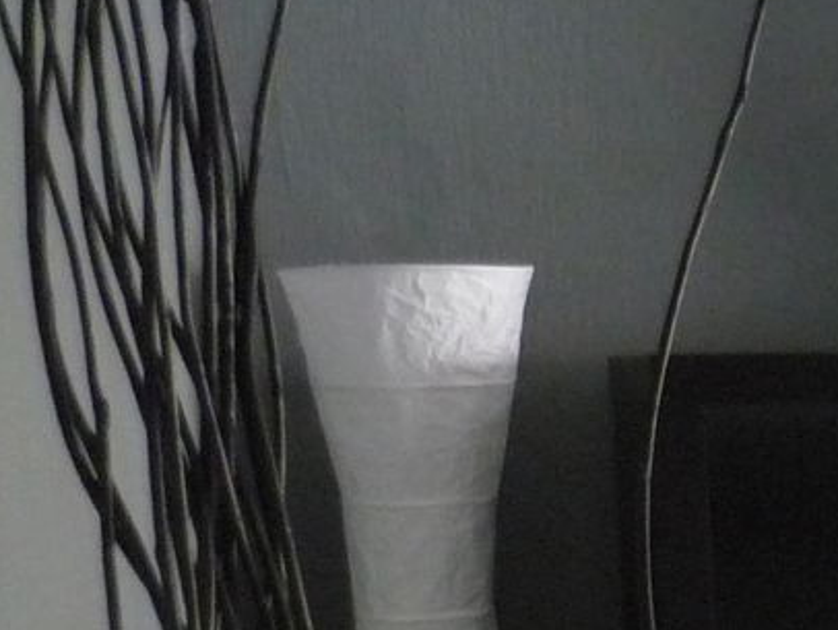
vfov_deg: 11.0
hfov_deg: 13.2
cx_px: 1645
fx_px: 3149
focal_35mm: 130
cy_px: 967
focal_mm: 5.5
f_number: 2.8
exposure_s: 1/8
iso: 400
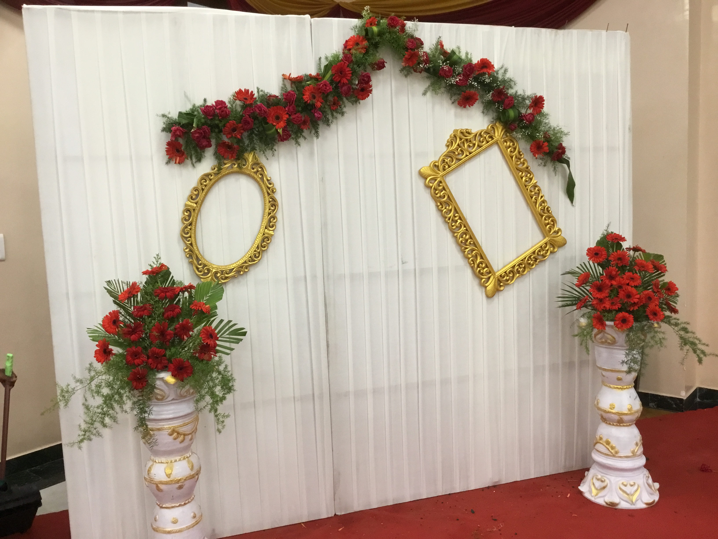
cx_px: 359
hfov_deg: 58.4
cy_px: 270
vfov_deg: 45.4
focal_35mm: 31
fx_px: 643
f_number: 2.4
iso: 125
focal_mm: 3.3
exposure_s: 1/33
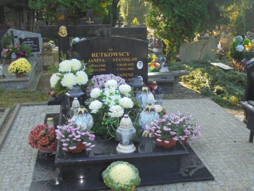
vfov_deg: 33.6
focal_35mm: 43
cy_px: 96
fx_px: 316
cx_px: 127
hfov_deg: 43.9
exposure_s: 1/60
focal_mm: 7.8
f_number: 4.5
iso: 100
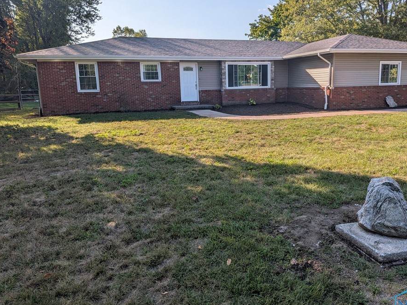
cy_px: 147
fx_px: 329
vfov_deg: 49.7
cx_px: 235
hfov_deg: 63.1
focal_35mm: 28
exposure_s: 1/1377
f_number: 1.7
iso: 31
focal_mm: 4.53
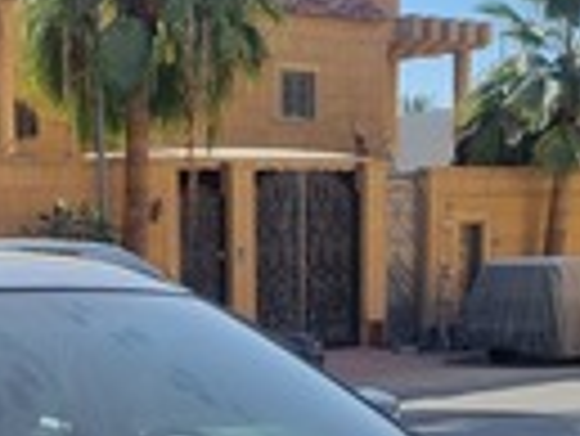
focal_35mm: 92
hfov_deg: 20.8
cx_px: 52
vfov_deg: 15.0
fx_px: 1543
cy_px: 636
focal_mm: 5.4
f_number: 1.8
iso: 50
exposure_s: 1/2048
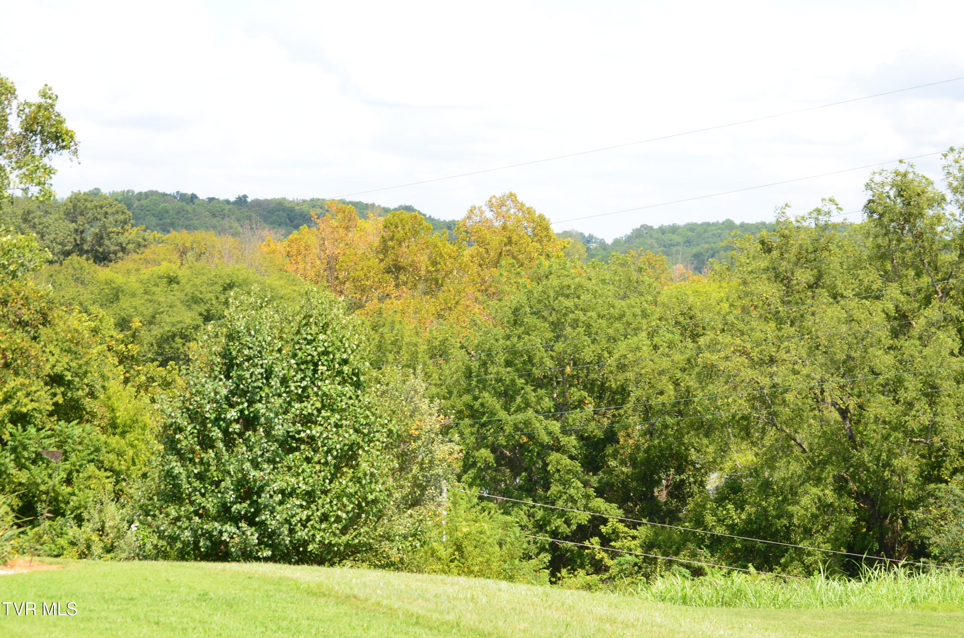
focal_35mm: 82
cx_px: 482
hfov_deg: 24.7
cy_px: 319
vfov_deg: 16.5
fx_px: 2205
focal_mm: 55
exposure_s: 1/125
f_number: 11
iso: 140
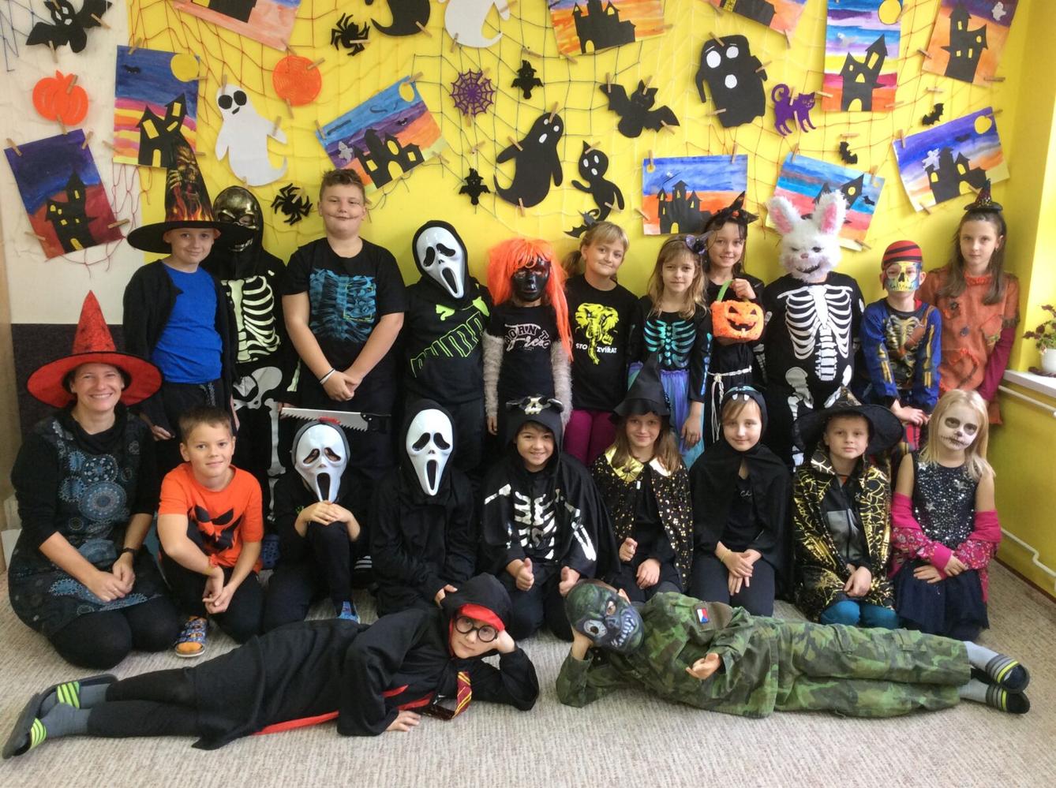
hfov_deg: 56.9
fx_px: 975
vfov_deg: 44.0
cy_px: 394
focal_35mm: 32
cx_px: 528
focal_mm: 3.3
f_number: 2.4
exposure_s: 1/25
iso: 80
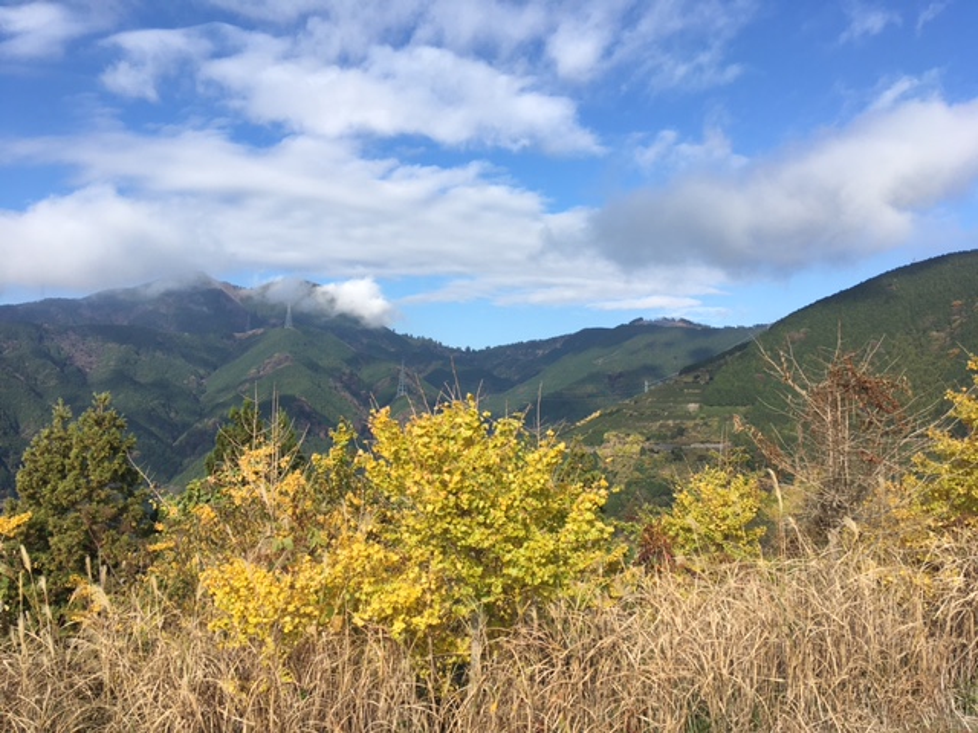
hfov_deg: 61.7
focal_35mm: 29
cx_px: 489
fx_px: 819
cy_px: 366
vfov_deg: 48.2
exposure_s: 1/1709
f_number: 2.2
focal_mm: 4.15
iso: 25
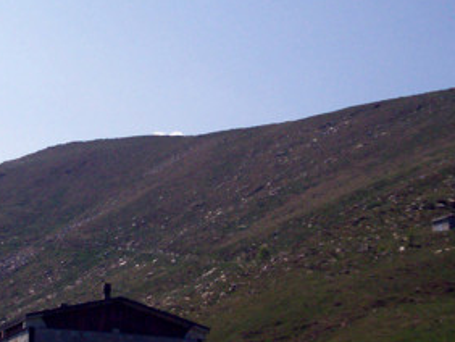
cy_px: 195
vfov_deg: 14.5
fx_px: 1342
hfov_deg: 19.1
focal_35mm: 102
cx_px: 94
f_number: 4.5
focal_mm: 5.9
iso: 100
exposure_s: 1/1096
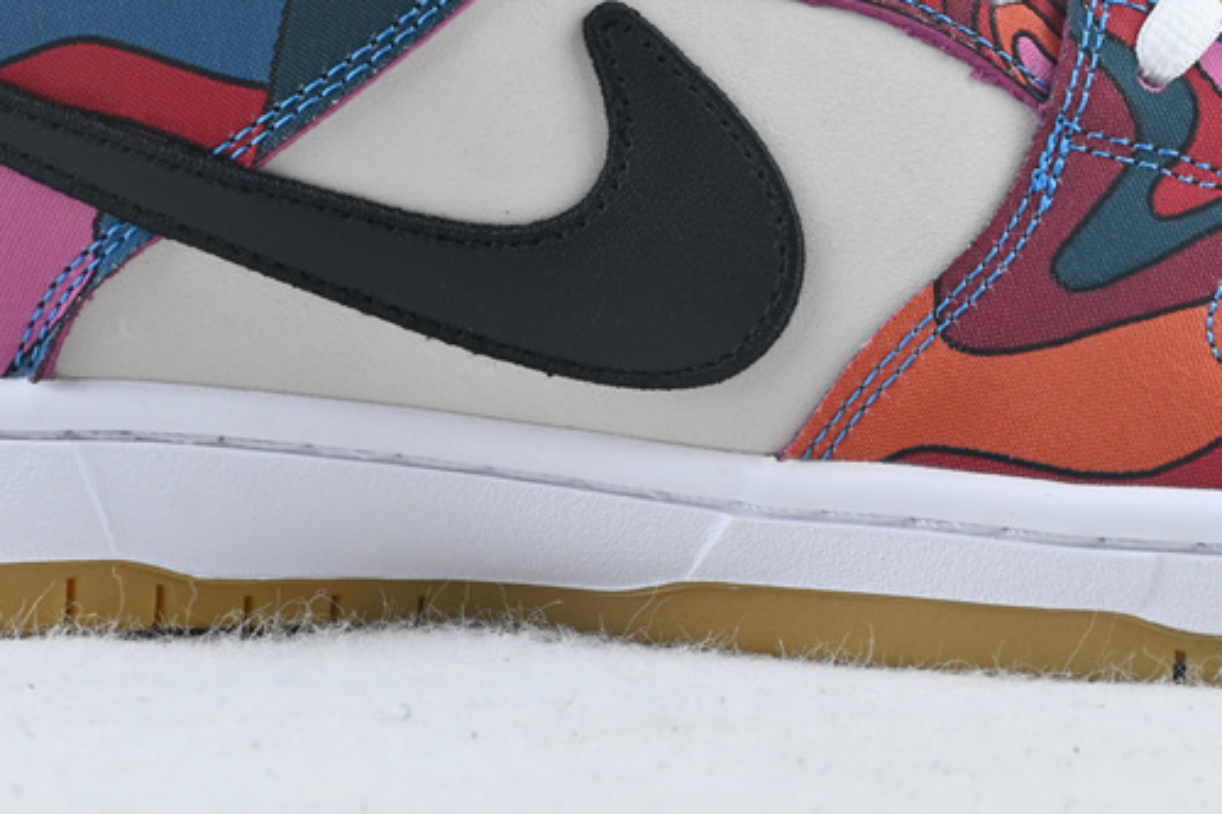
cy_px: 186
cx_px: 682
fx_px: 3726
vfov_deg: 12.4
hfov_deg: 18.6
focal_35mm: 110
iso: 100
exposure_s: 1/13
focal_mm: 30.5
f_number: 10
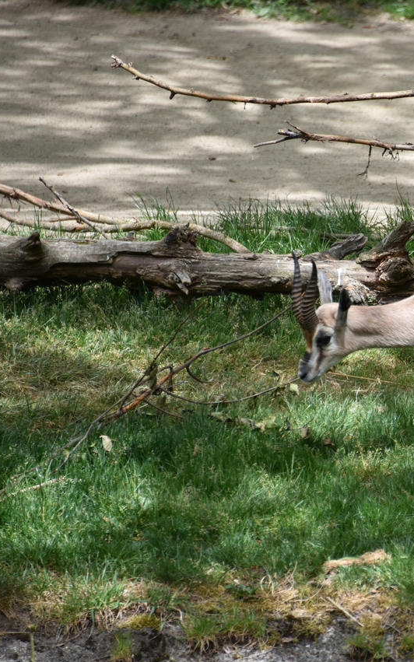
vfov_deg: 4.6
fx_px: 8303
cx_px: 468
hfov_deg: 2.9
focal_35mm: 460
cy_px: 331
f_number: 5.6
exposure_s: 1/640
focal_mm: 300
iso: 280
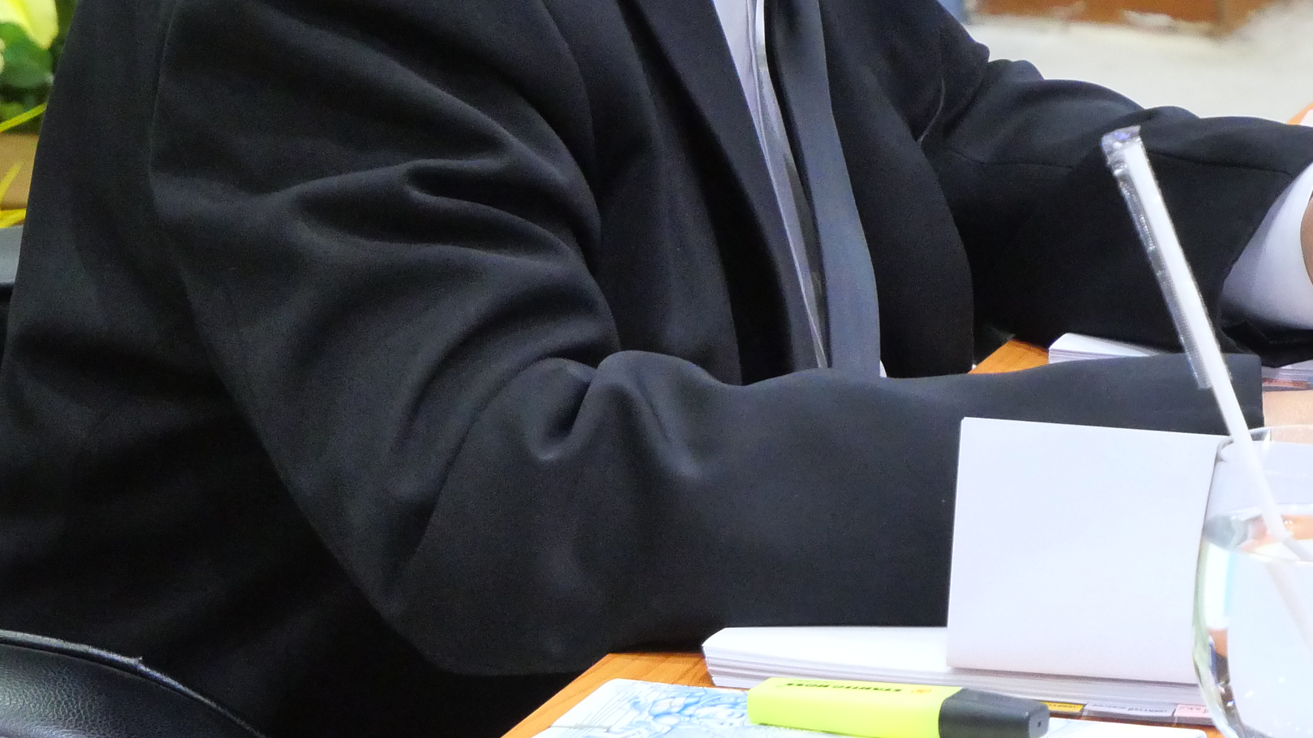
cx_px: 855
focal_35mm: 285
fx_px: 9922
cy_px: -206
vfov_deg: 4.2
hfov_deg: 7.6
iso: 3200
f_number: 5.6
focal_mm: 60
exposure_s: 1/50
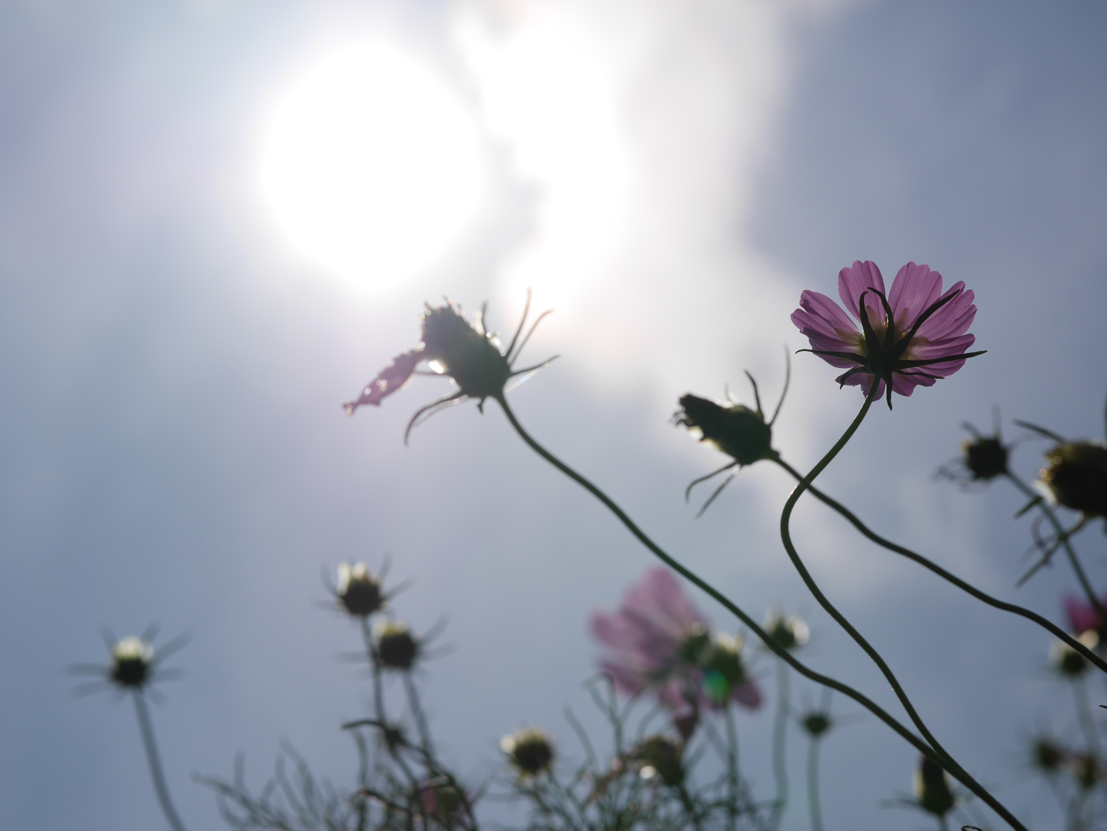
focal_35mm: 86
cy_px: 416
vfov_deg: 17.2
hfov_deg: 22.7
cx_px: 554
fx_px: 2751
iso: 200
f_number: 5.6
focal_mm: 43
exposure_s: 1/6400
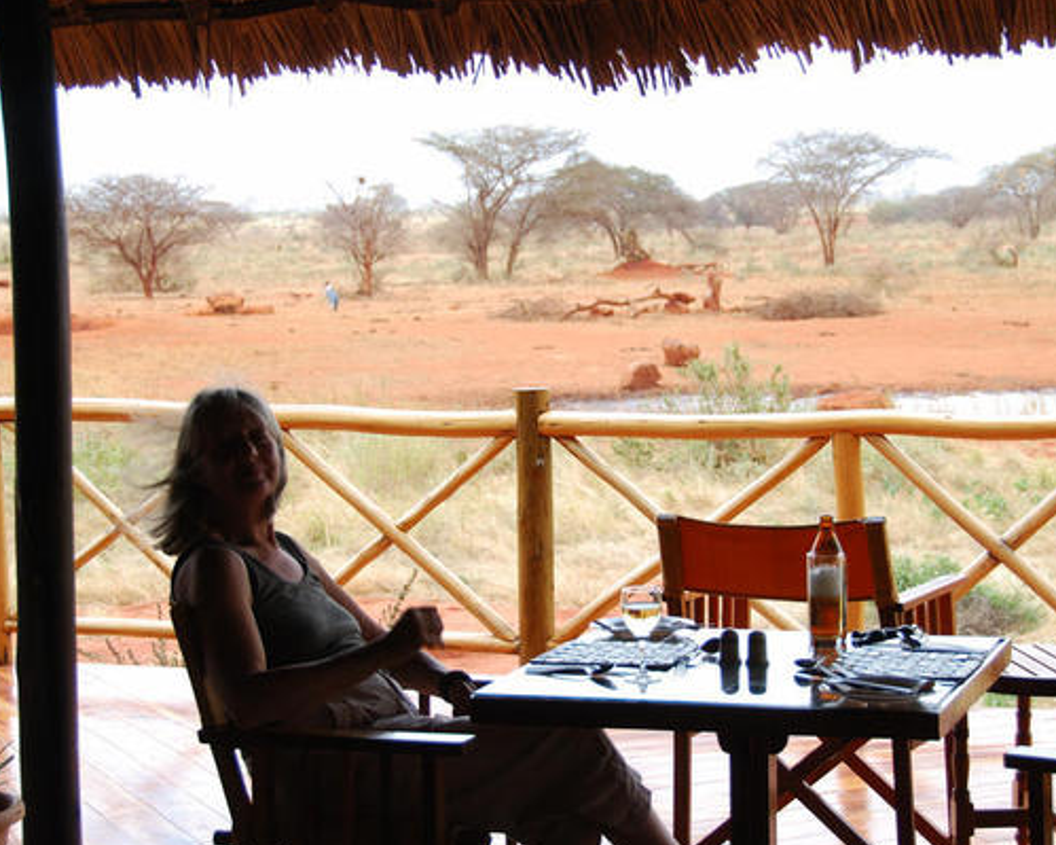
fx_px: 2594
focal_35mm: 83
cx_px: 576
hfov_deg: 23.0
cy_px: 436
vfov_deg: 18.5
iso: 100
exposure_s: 1/100
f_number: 5
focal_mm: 42
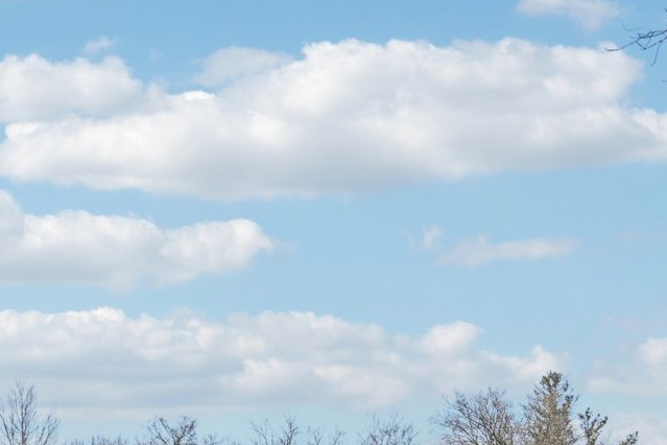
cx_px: 232
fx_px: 1408
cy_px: 490
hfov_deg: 26.5
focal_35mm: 76
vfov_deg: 17.3
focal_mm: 20
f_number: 8
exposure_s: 1/320
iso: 100
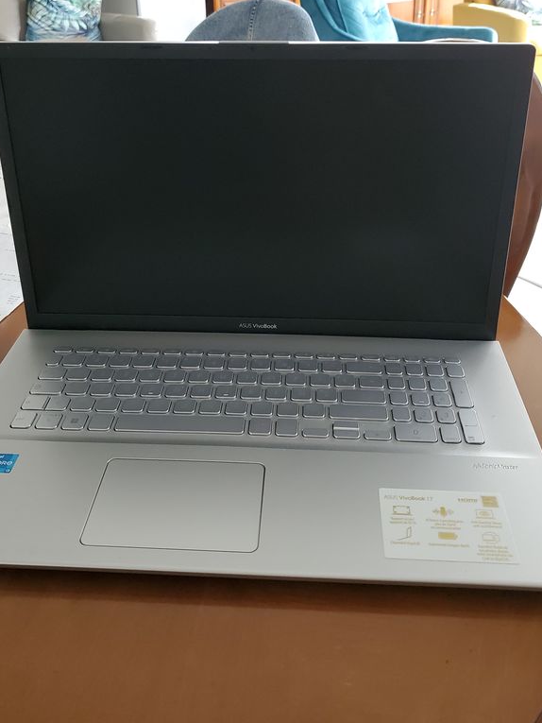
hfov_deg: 41.8
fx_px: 710
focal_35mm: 34
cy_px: 273
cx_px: 248
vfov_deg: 53.4
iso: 500
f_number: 1.5
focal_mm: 4.3
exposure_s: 1/120
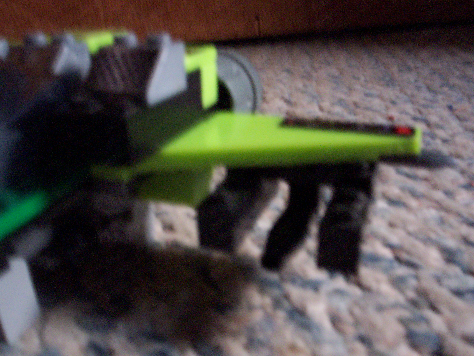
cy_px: 178
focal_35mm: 36
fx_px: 493
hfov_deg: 51.4
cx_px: 237
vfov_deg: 39.7
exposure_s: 1/8
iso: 400
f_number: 4.5
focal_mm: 5.9
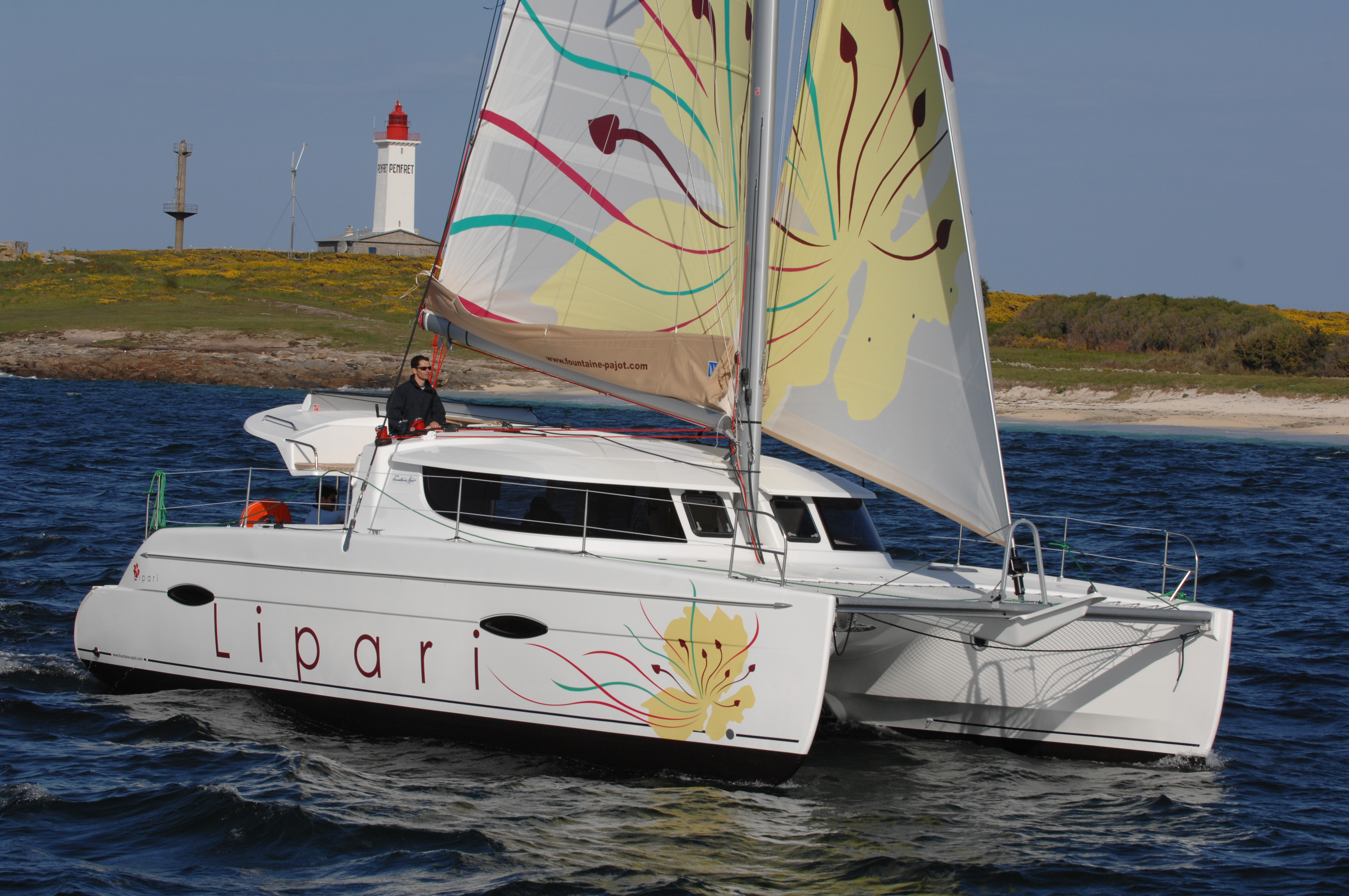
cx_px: 674
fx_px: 4491
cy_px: 448
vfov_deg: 11.4
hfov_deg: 17.1
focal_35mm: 120
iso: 200
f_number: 9
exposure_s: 1/750
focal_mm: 80
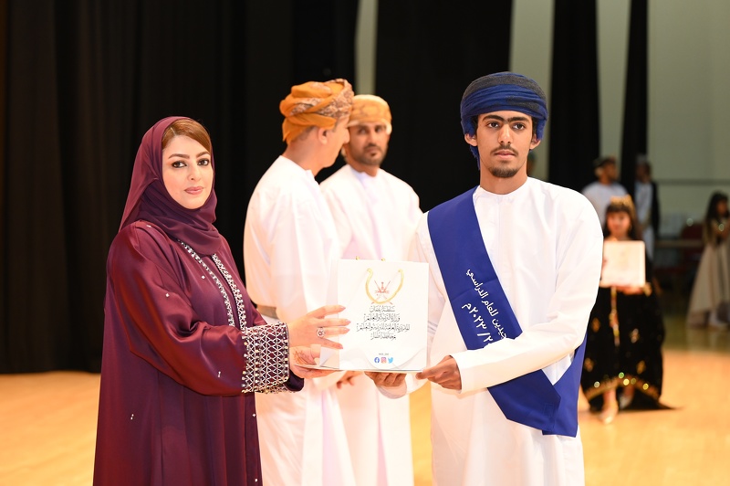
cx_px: 365
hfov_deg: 28.9
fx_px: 1418
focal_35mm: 70
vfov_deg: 19.4
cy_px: 243
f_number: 2.8
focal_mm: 70
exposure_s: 1/160
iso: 1000
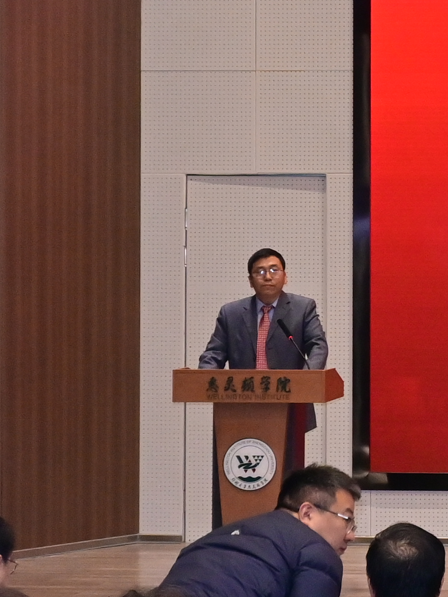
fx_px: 2193
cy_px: 242
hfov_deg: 10.8
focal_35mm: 127
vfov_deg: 15.5
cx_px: 848
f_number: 6.3
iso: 800
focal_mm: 19.5
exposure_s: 1/160
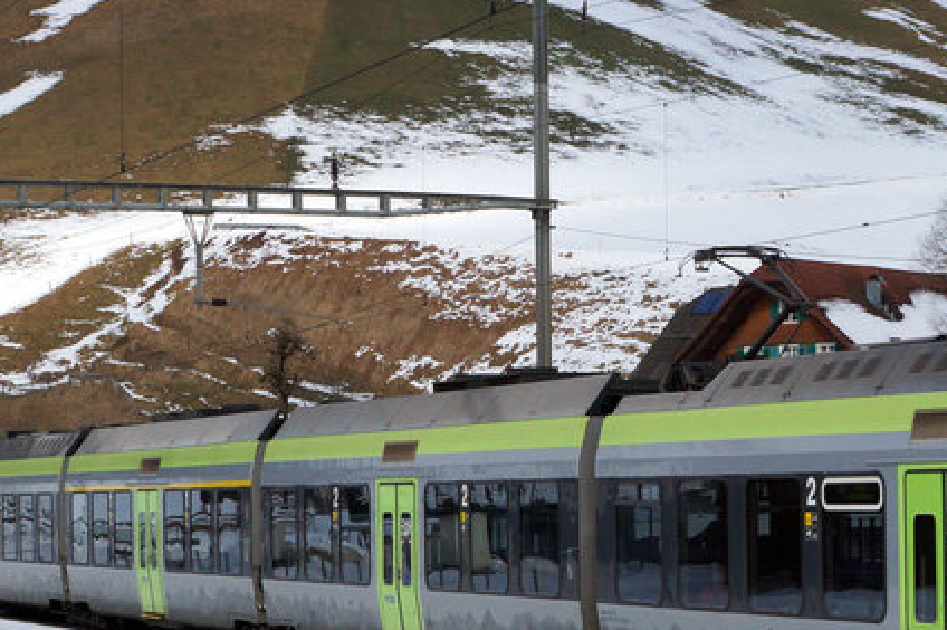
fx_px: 3128
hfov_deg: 17.2
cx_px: 657
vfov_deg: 11.5
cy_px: 454
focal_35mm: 119
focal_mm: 28
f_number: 8
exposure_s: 1/1000
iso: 320
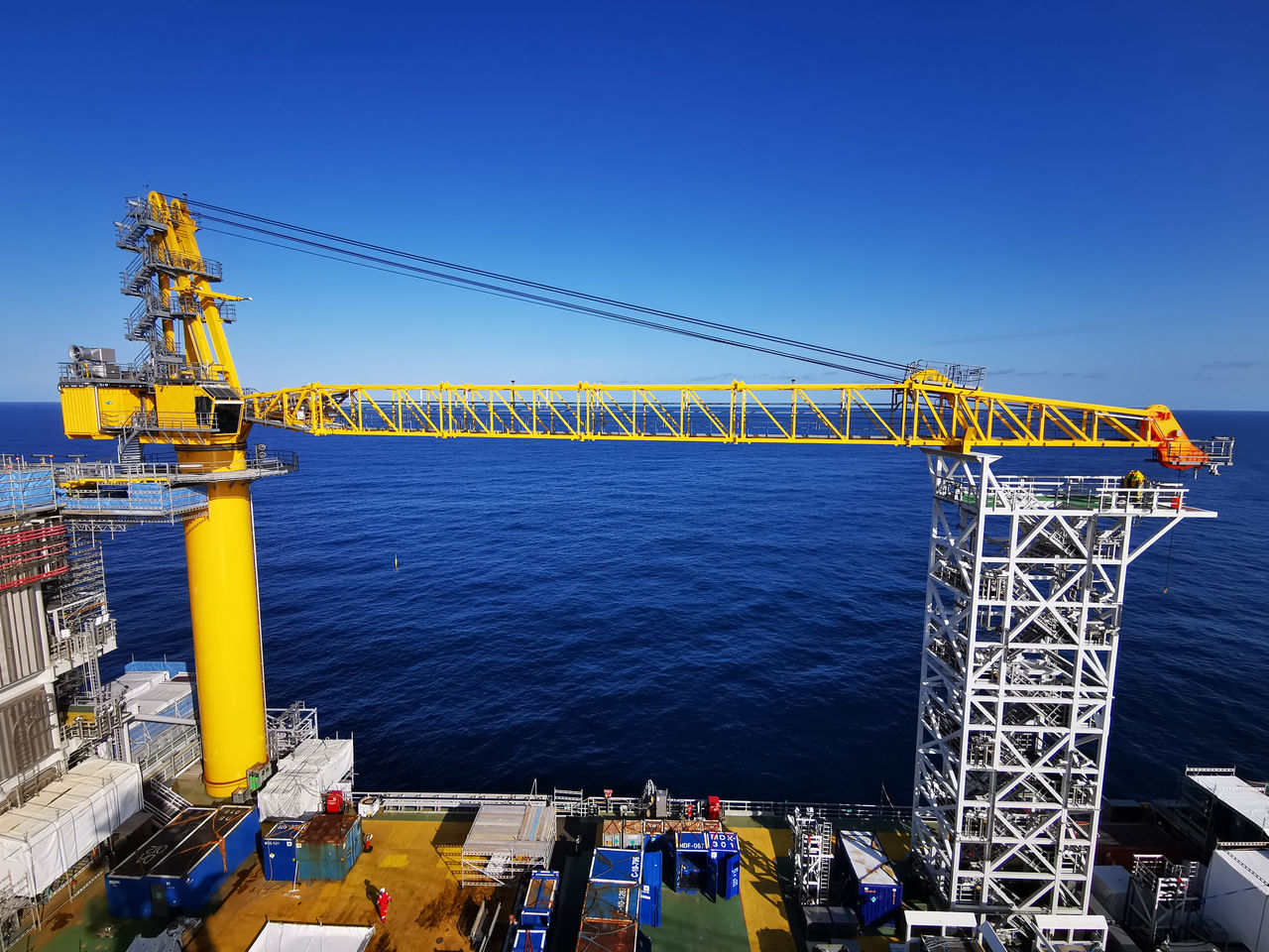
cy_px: 476
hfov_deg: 94.5
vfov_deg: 78.1
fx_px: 587
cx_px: 634
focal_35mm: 16
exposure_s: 1/1227
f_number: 2.2
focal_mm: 2.35
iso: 50
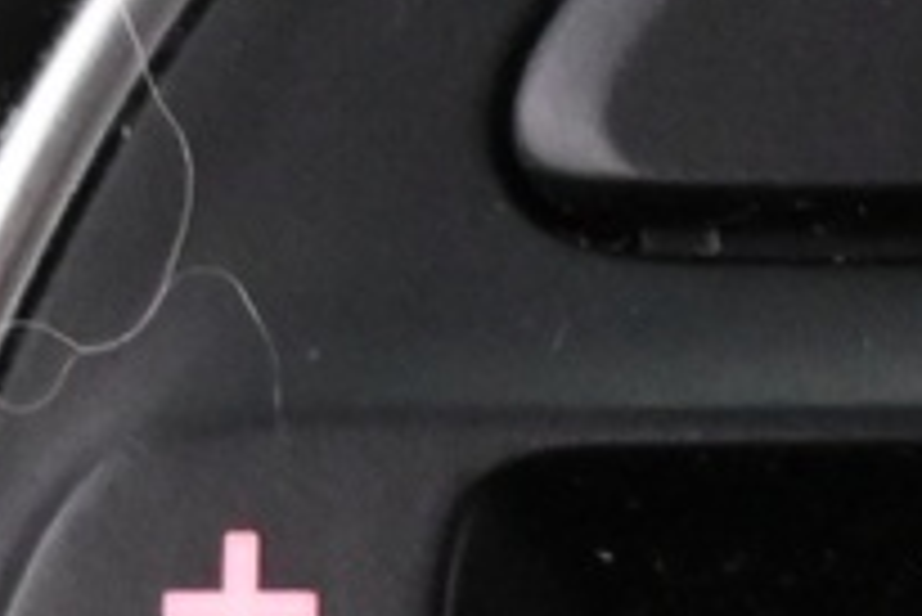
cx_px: 1777
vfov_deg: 4.3
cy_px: 1102
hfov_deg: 6.4
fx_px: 8045
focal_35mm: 314
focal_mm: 26.5
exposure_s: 1/40
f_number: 4.5
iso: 3600
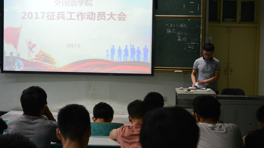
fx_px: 385
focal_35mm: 55
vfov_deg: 21.8
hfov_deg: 37.8
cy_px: 59
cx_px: 119
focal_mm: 30
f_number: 6.3
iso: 800
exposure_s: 1/15
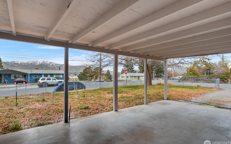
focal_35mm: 19
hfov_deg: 88.0
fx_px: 120
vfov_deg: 62.2
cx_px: 119
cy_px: 69
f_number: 8
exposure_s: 1/50
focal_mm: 18
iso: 100
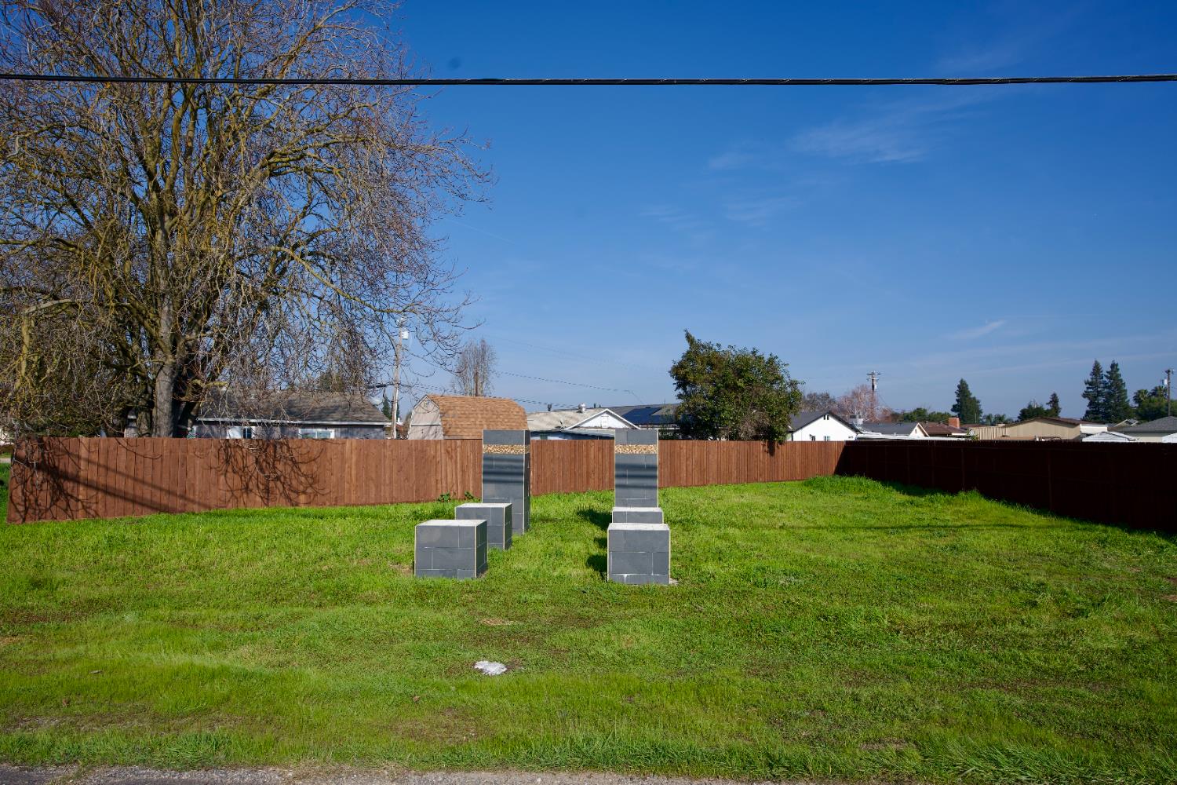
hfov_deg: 81.2
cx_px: 588
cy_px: 392
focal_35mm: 21
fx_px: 687
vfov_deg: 59.5
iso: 100
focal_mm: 21
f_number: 8
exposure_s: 1/400
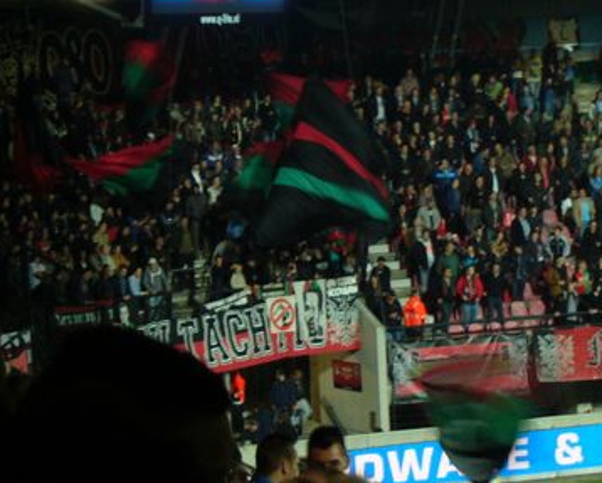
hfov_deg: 11.8
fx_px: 2907
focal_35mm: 163
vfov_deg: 9.5
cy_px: 144
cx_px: 239
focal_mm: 17.4
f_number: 4.9
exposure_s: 1/8
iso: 200
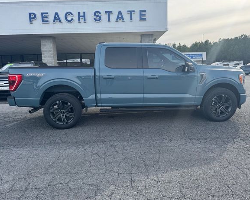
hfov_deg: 66.1
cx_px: 123
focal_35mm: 26
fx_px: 192
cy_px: 98
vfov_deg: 54.9
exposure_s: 1/1238
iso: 80
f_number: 1.78
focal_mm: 6.76
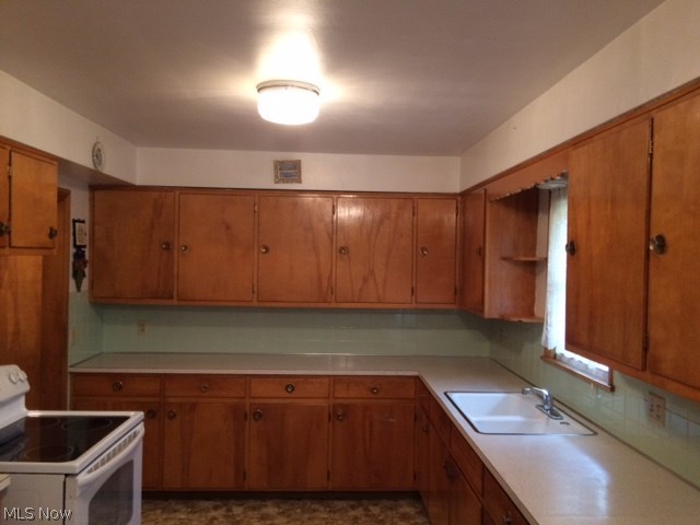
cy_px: 262
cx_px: 350
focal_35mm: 29
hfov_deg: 61.7
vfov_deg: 48.2
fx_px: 586
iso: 200
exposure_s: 1/30
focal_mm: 4.15
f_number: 2.2
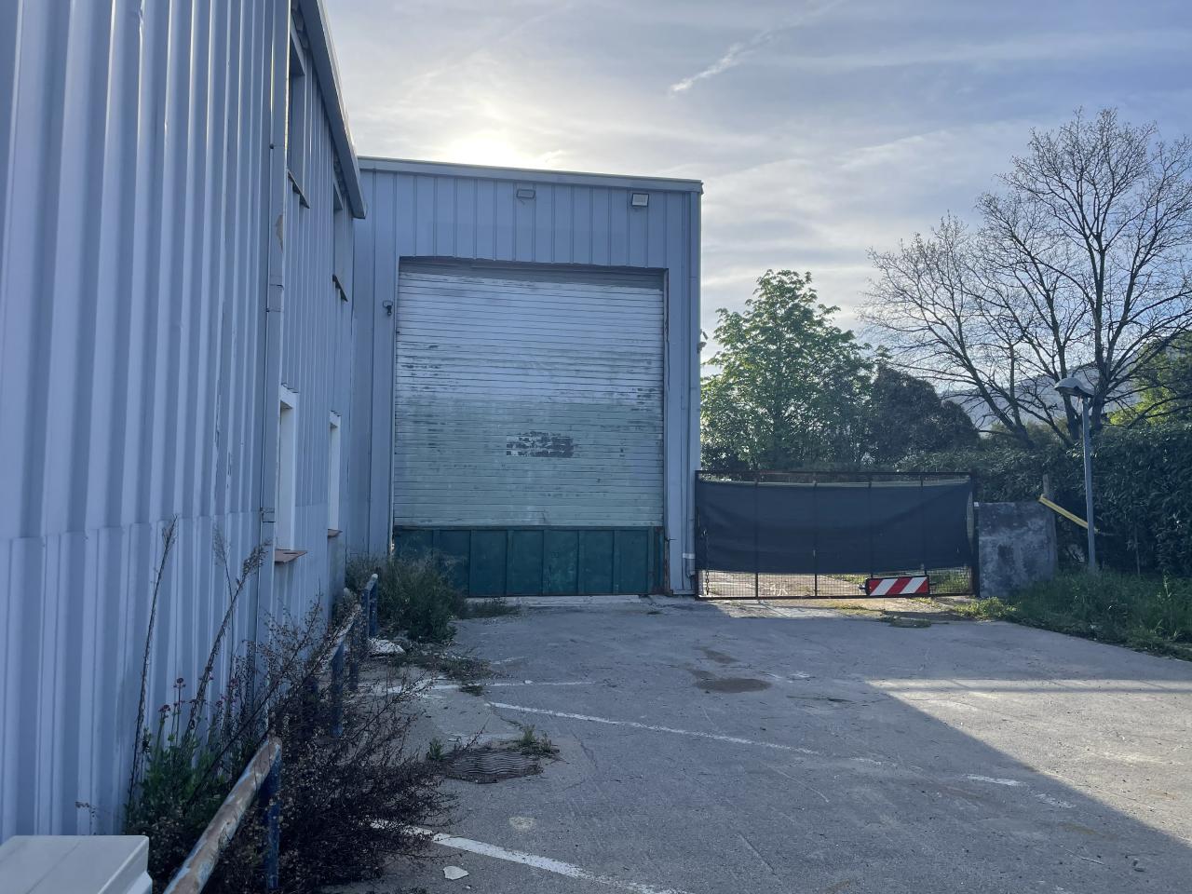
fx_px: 895
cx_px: 596
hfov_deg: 67.3
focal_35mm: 26
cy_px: 447
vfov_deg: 53.1
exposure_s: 1/2882
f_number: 1.6
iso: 32
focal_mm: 4.2
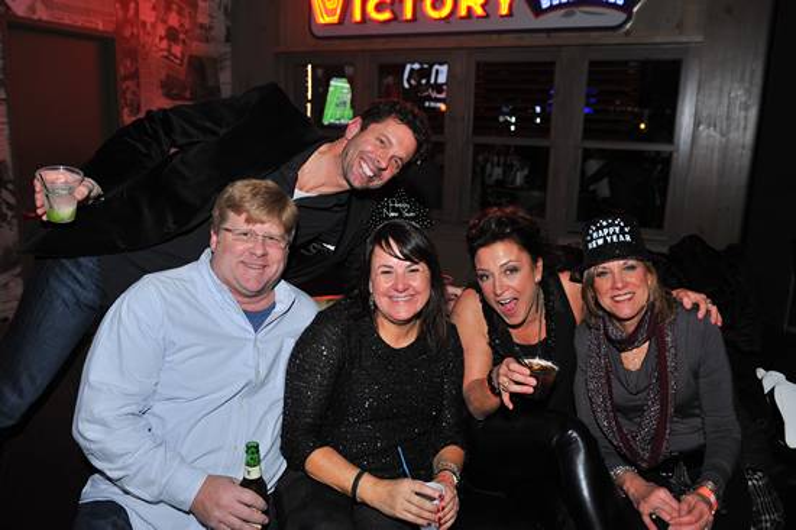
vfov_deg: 42.3
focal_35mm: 31
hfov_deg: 60.3
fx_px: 685
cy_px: 265
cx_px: 398
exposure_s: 1/100
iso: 800
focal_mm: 31
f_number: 5
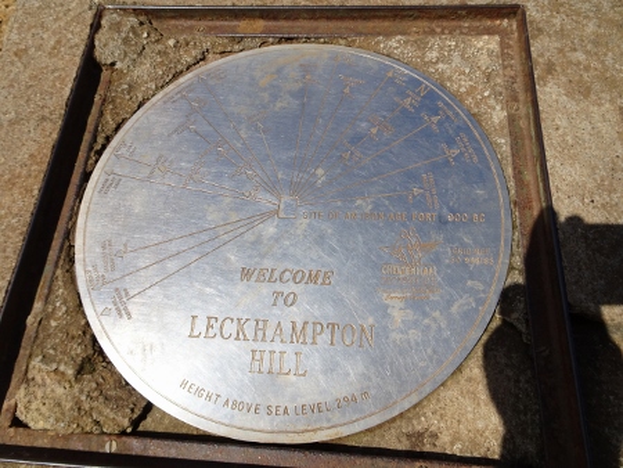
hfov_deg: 71.6
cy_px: 234
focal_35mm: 24
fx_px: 432
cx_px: 312
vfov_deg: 56.9
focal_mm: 4.1
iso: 80
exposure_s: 1/1250
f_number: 3.5
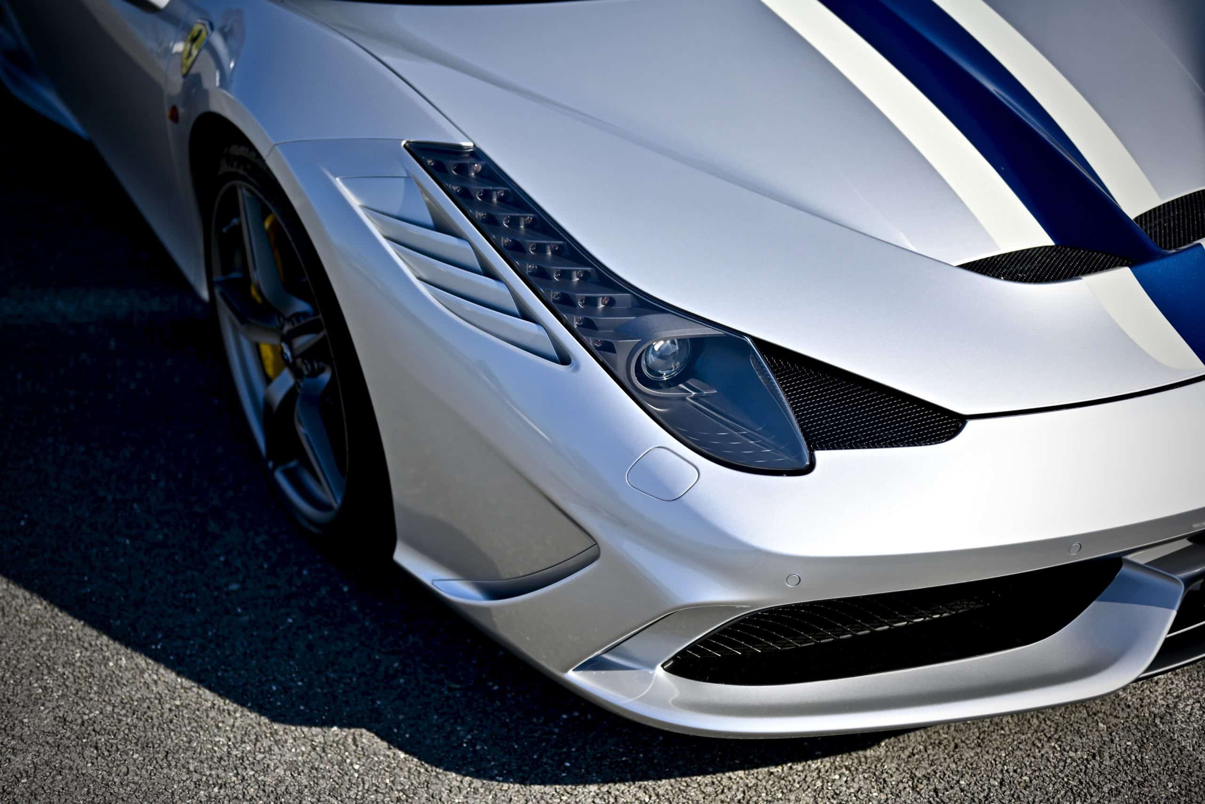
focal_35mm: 50
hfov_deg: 39.6
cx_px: 602
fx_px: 1674
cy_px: 402
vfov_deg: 27.0
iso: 100
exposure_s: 1/5000
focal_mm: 50
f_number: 1.8
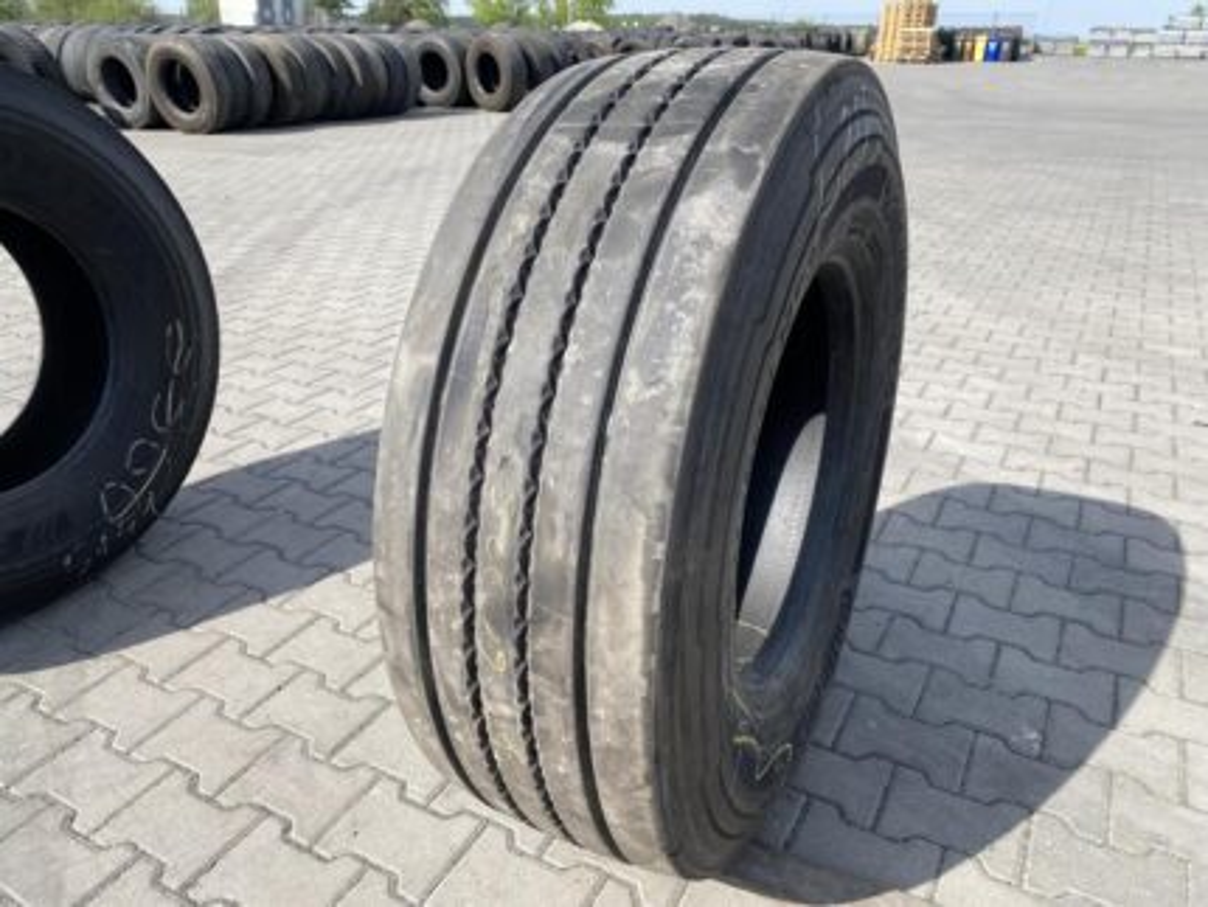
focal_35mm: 26
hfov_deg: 67.3
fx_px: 908
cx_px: 604
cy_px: 454
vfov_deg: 53.1
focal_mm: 4.25
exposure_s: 1/1522
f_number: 1.8
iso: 32
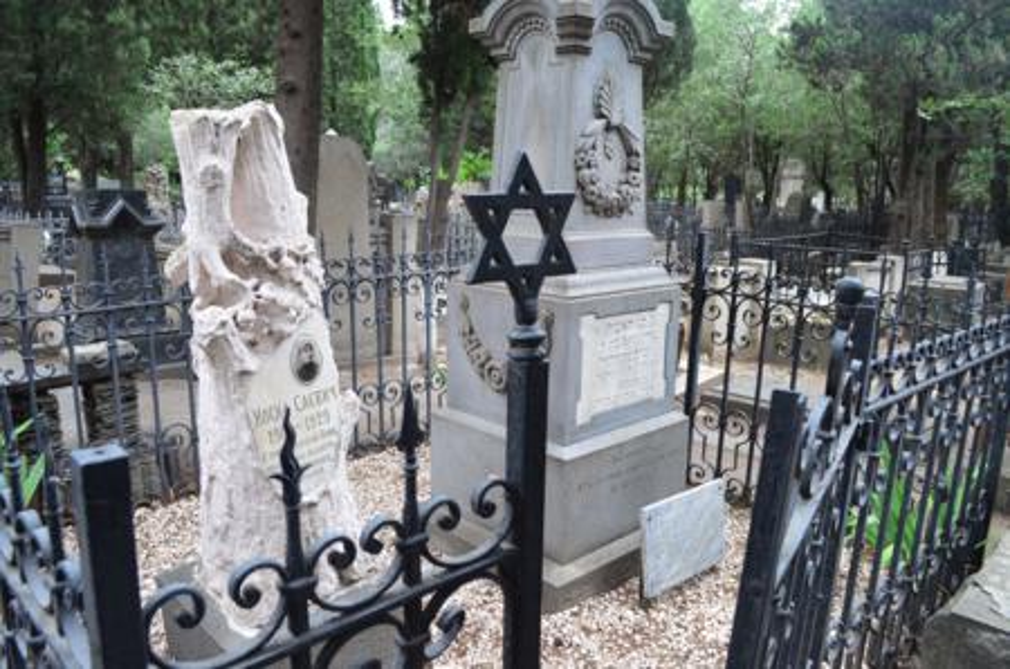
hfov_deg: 67.5
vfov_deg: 47.7
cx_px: 505
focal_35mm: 27
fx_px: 756
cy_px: 334
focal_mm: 18
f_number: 5.6
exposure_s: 1/40
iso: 360
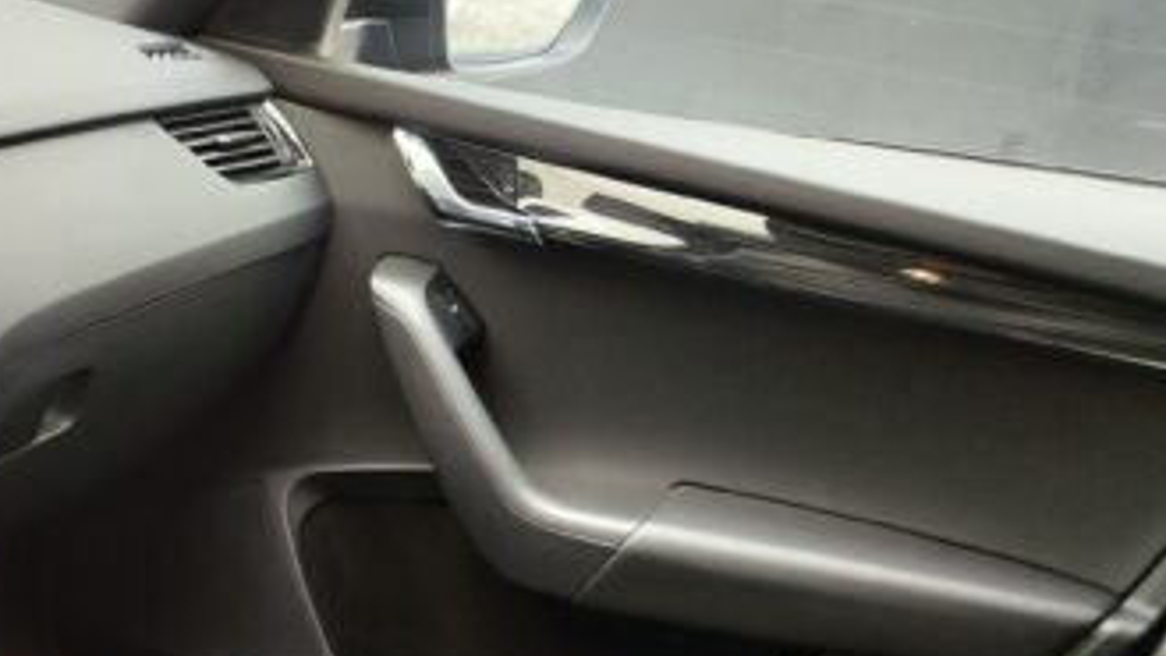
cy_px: 862
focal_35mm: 61
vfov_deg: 18.3
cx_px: -223
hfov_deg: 29.6
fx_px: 1886
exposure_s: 1/73.4
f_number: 1.69
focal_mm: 7.01
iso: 334
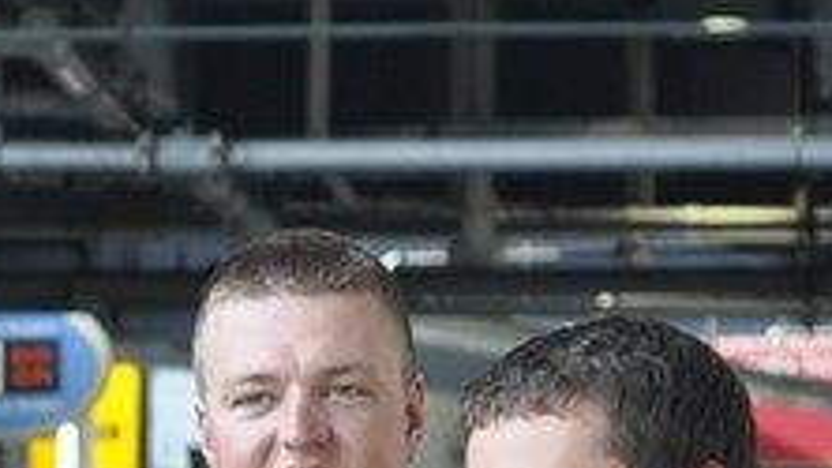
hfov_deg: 6.0
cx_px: -697
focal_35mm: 353
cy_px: 1202
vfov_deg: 3.4
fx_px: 7790
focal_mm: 50
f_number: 4
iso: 200
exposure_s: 1/60
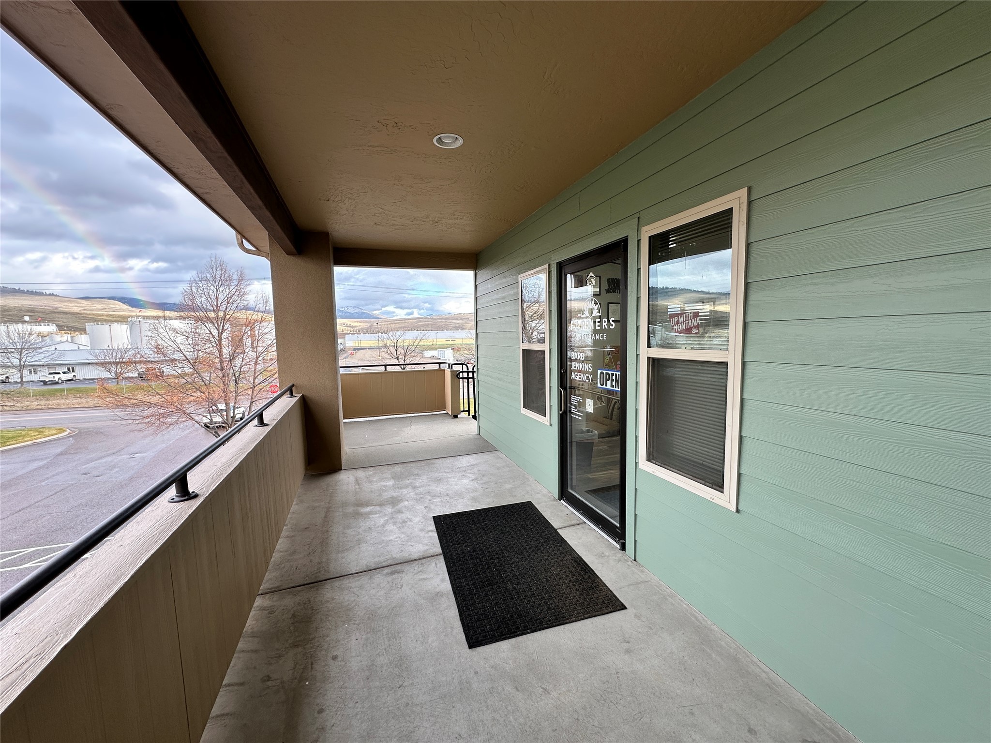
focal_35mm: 14
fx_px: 401
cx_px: 496
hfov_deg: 102.1
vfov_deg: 85.7
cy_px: 372
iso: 40
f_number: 2.2
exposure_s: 1/157
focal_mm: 2.22
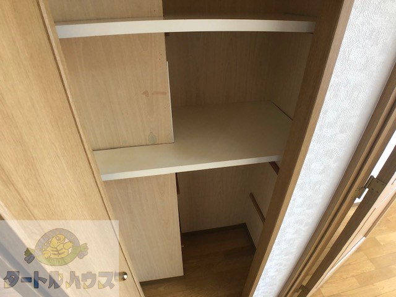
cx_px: 198
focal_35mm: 28
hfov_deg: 63.4
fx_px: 320
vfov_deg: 49.7
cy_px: 148
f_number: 1.8
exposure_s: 1/24
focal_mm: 4
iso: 40
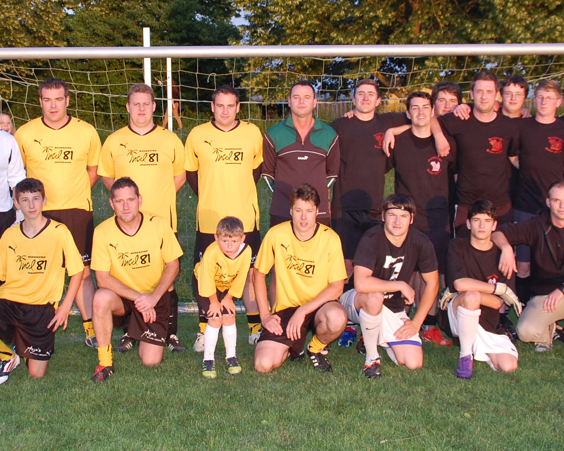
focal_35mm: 65
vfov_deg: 23.4
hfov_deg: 29.1
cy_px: 155
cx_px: 242
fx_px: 1085
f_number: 6.3
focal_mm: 28
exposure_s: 1/160
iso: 400
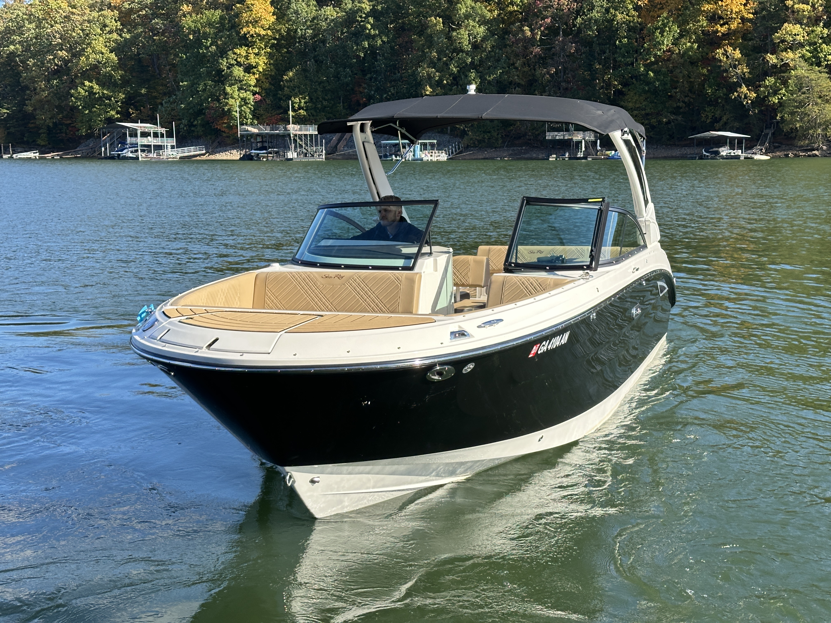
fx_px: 1152
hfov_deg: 39.7
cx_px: 416
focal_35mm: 48
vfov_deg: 30.3
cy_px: 312
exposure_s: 1/1783
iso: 64
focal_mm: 6.86
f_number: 1.78
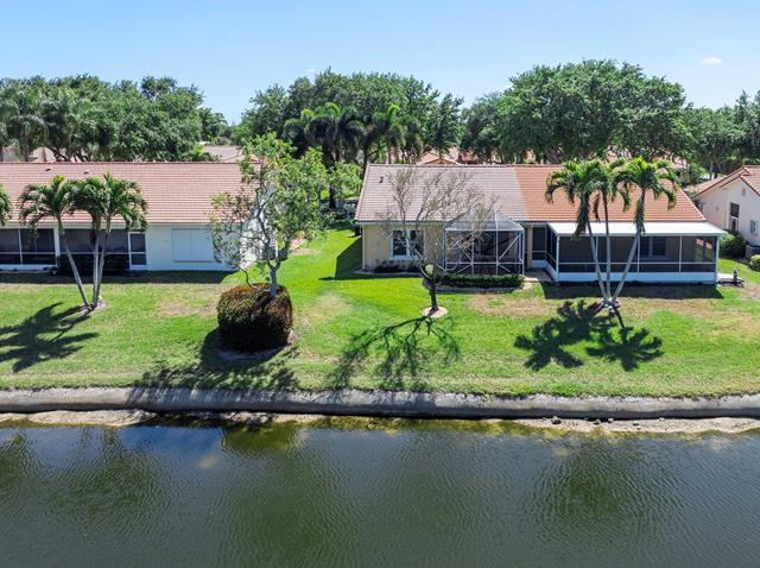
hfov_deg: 59.8
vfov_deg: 46.3
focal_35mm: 30
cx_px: 437
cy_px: 215
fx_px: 658
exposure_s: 1/2000
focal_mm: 12.29
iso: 170
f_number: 2.8
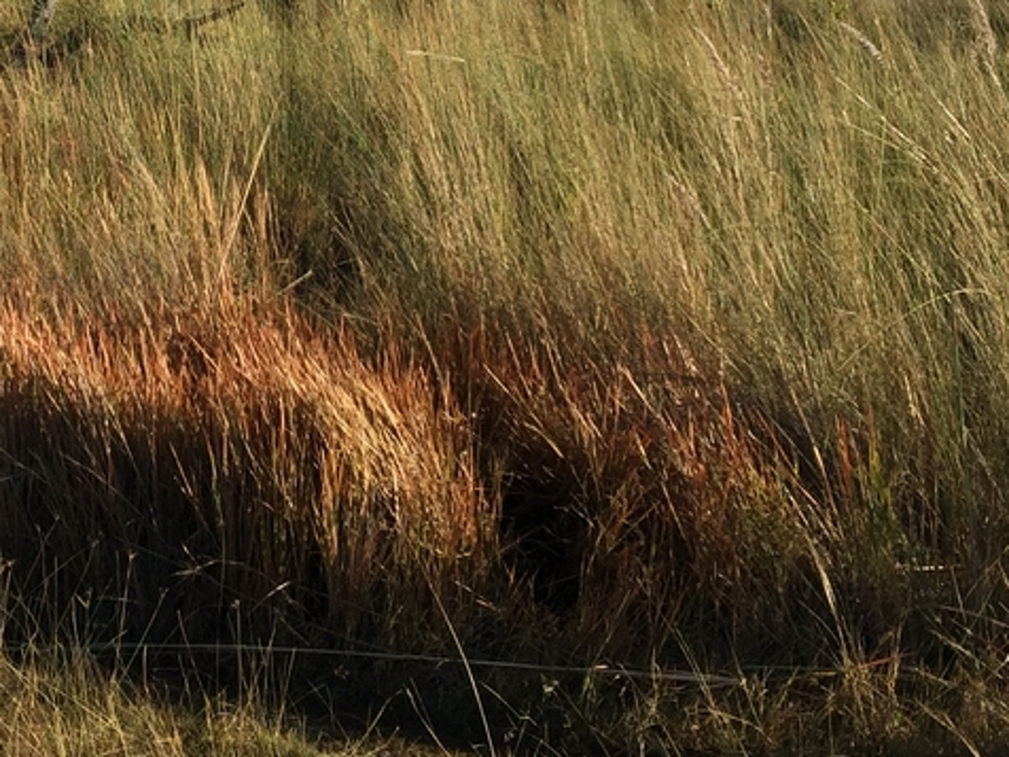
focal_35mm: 78
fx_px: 2274
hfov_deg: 24.8
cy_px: 8
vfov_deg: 18.4
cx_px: 261
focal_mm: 4.15
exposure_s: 1/1276
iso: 32
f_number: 2.2
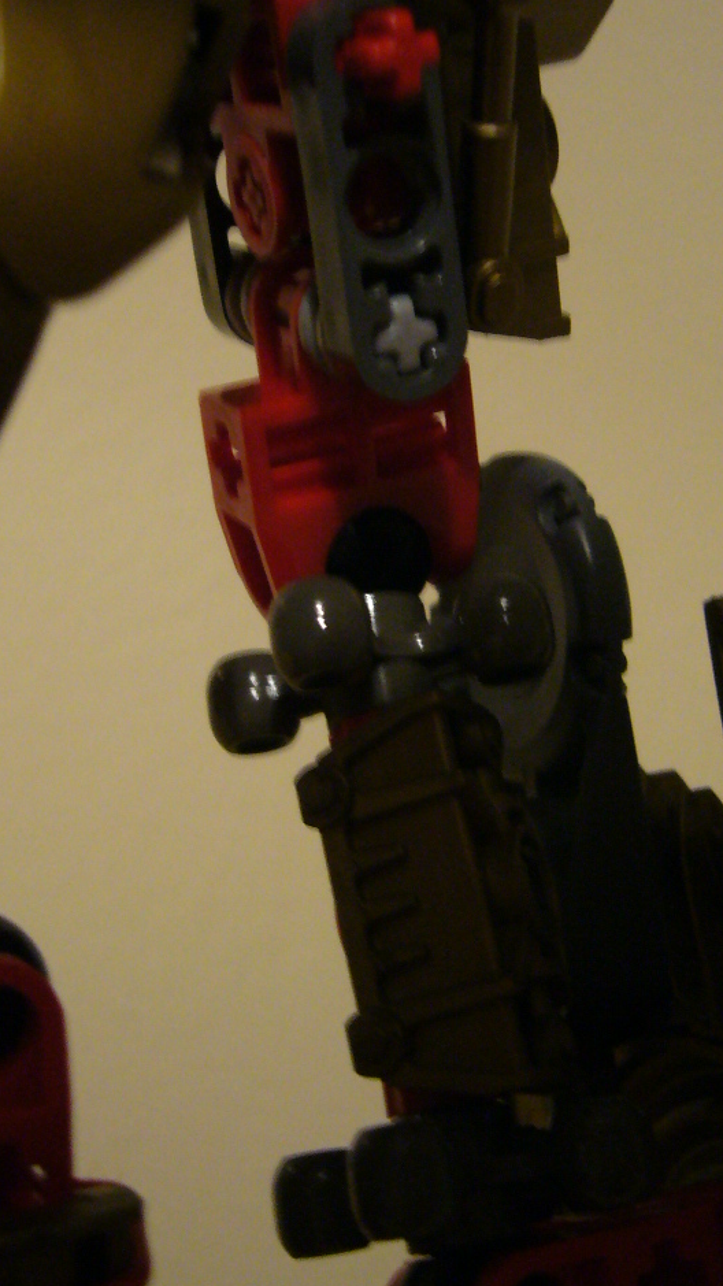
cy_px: 612
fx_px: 1773
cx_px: 397
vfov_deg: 39.9
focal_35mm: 52
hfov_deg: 23.0
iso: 200
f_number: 2.8
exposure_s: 1/6
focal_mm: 5.8
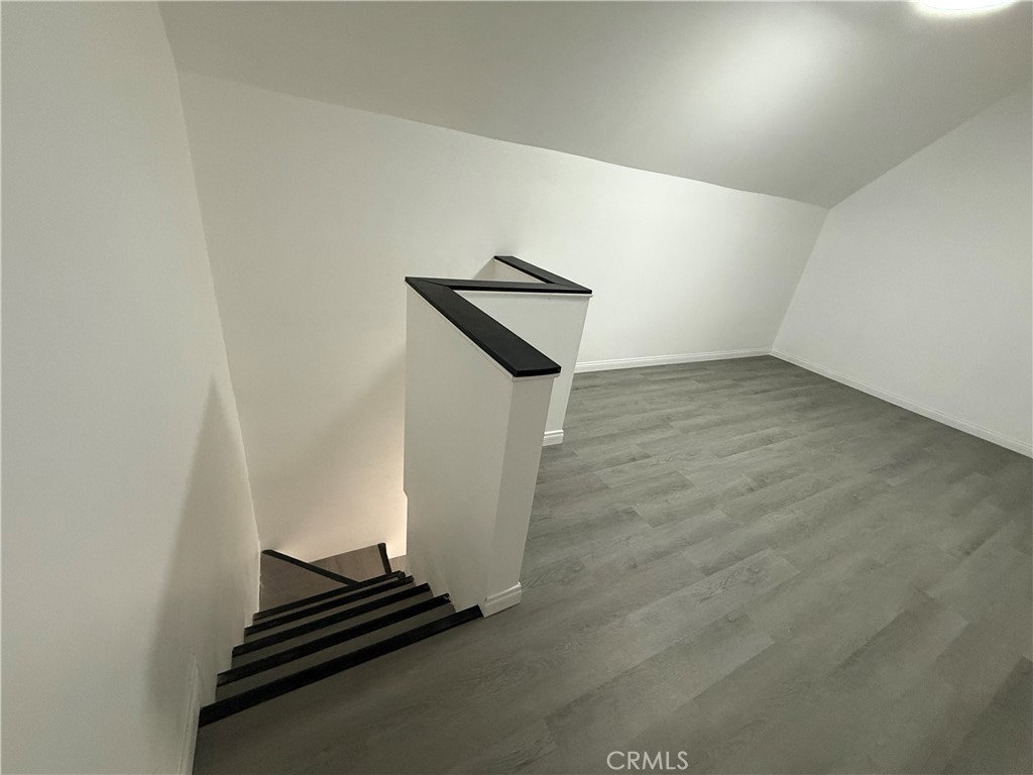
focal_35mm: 14
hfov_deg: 102.1
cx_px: 516
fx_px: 418
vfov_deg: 85.7
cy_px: 388
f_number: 2.2
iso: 500
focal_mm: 2.22
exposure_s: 1/60
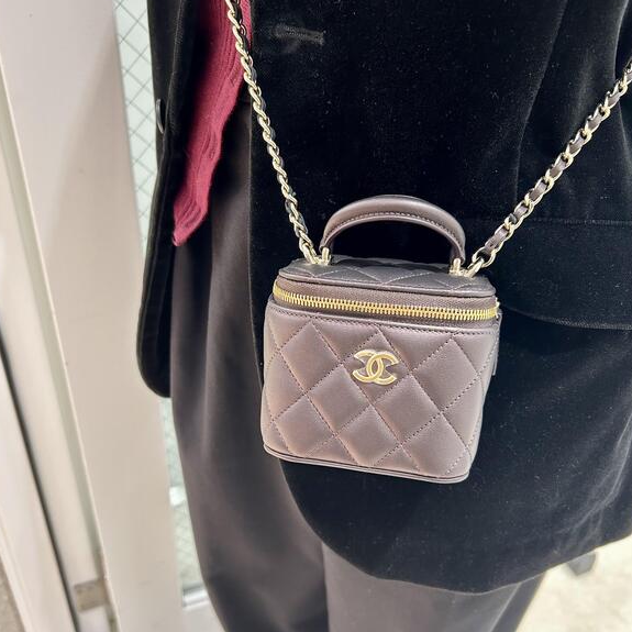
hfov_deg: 51.1
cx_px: 319
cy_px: 352
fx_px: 661
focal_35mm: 32
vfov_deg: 51.0
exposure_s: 1/60
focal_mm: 5.7
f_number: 1.5
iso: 125
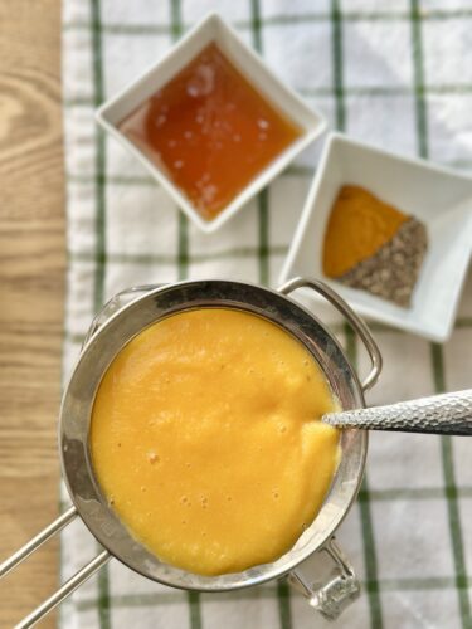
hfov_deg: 30.3
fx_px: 873
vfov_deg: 39.7
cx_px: 236
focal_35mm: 48
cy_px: 314
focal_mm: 6.86
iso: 80
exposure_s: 1/446
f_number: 1.78
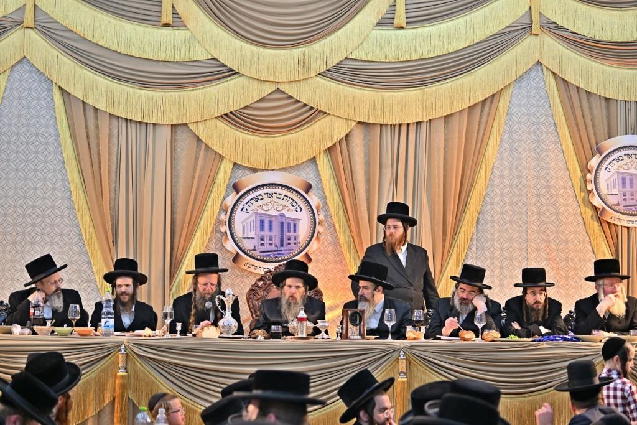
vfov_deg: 19.5
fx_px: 1239
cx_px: 318
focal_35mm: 70
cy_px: 212
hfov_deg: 28.8
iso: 500
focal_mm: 70
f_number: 2.8
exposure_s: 1/250
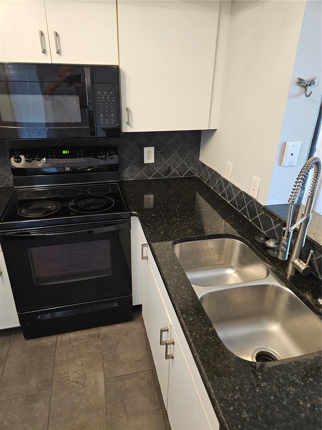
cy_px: 215
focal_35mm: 23
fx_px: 285
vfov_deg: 73.9
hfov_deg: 58.9
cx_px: 161
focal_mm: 5.4
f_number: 1.8
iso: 800
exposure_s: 1/60
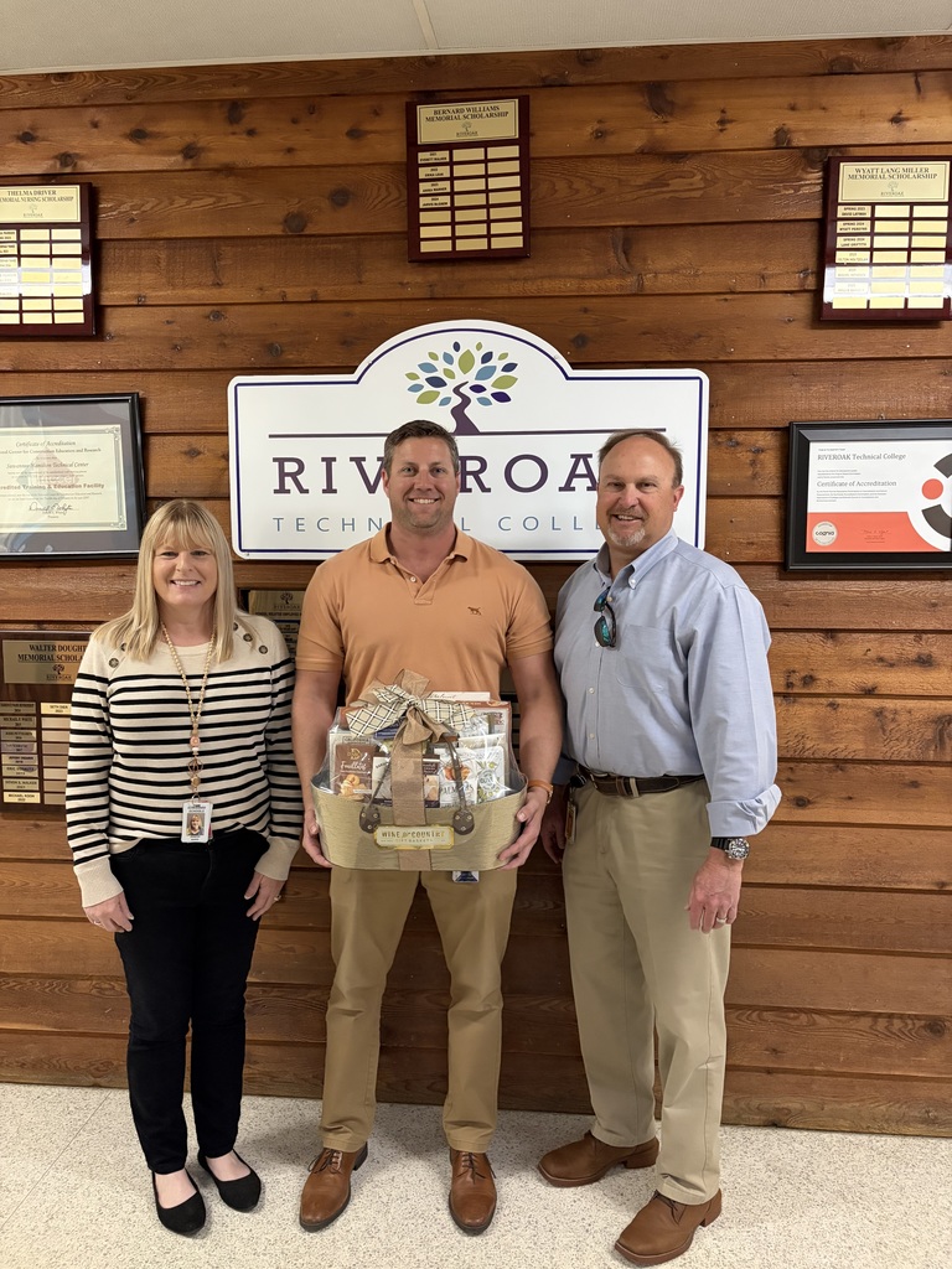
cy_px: 634
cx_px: 476
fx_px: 953
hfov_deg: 53.1
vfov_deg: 67.3
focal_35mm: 26
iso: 500
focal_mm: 5.96
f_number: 1.6
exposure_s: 1/40
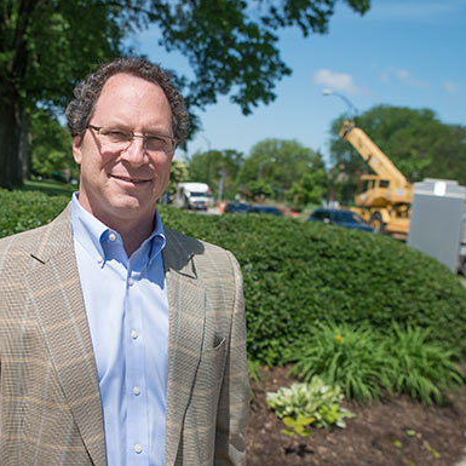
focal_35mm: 41
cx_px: 180
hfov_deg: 40.7
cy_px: 233
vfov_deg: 40.9
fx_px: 624
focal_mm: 32
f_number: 5.6
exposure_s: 1/2000
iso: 200
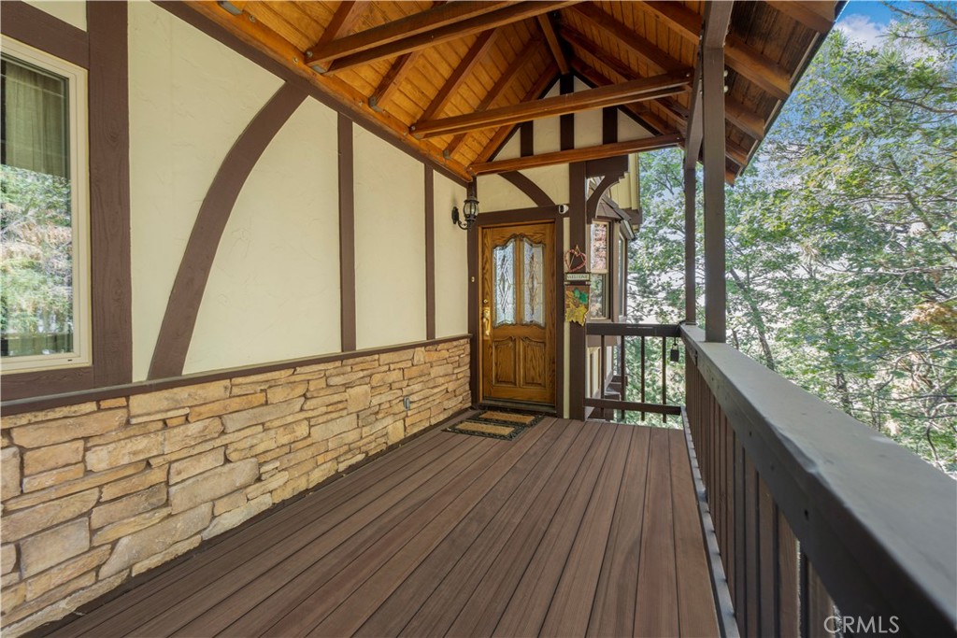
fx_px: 425
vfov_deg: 73.8
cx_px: 478
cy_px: 319
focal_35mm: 16
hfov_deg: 96.7
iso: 250
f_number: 5.6
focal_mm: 16
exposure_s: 1/25
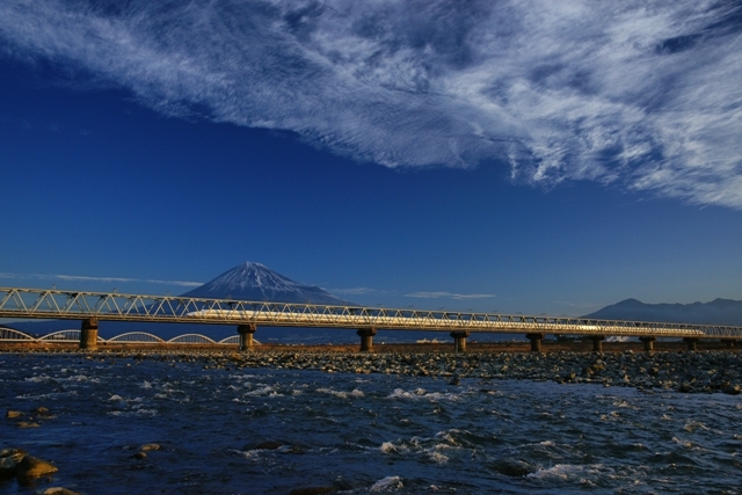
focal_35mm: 30
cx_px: 371
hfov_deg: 61.9
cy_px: 248
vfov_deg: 43.6
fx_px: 618
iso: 100
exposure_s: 1/80
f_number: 8
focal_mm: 30
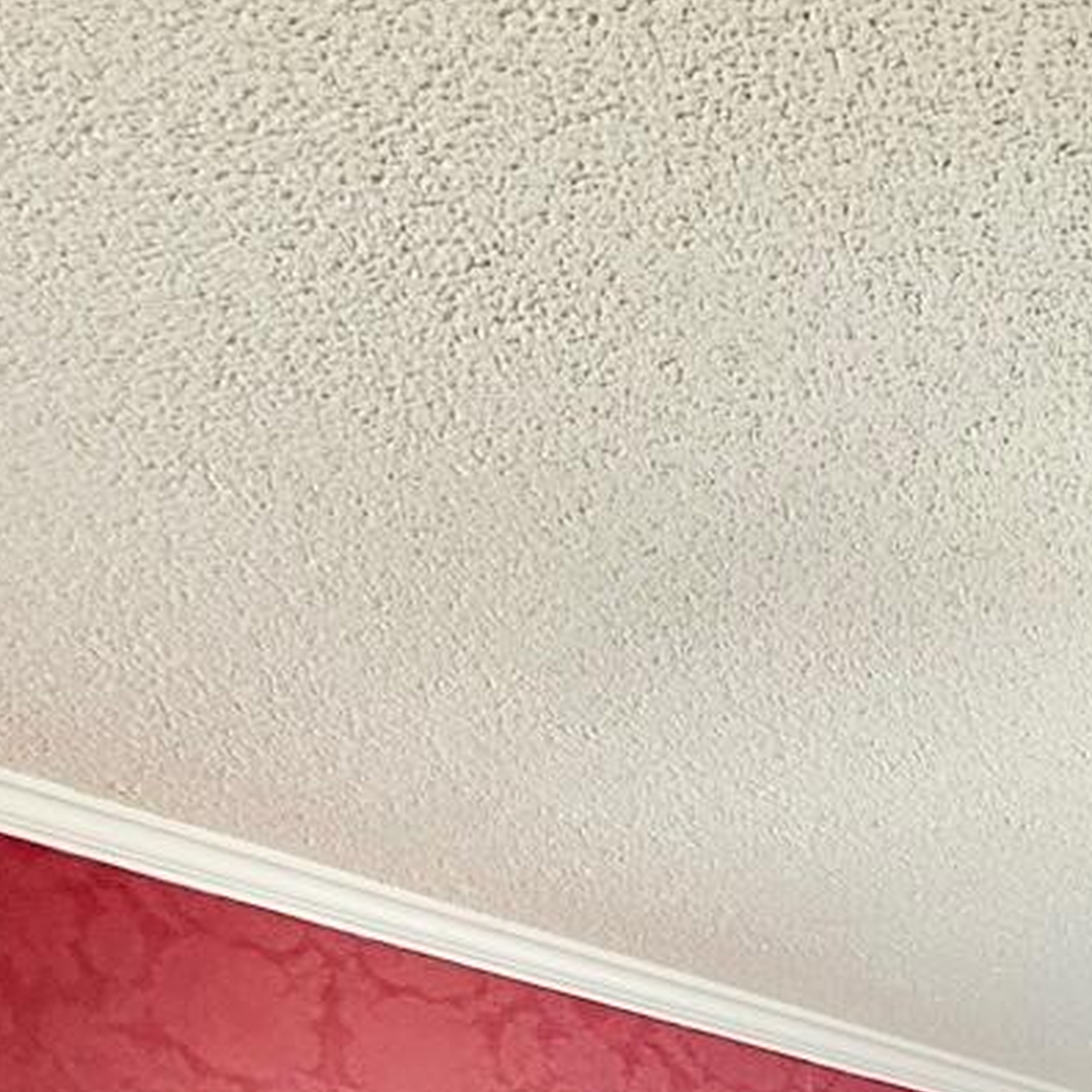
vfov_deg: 20.8
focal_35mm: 63
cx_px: 1266
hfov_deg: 25.0
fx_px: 2248
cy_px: 1850
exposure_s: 1/120
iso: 200
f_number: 2.2
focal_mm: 2.22
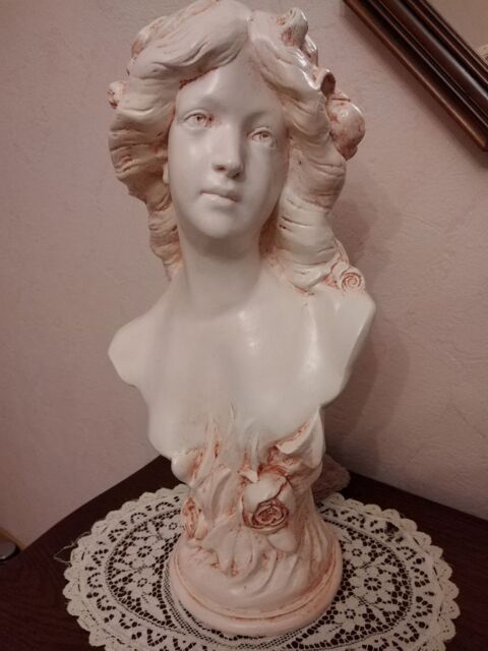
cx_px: 244
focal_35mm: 26
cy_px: 326
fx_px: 489
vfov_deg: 67.3
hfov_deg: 53.1
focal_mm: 3.6
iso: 664
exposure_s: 1/25
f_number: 1.8
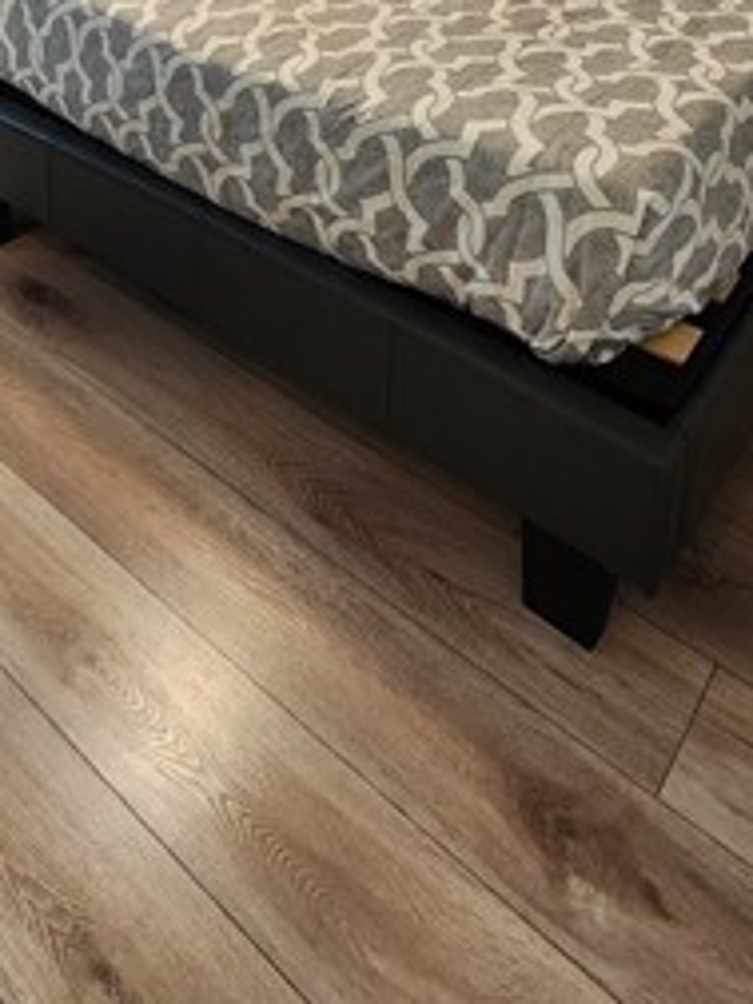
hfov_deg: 41.7
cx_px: 187
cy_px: -96
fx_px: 957
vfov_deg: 43.3
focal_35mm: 33
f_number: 2.2
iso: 250
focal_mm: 2.2
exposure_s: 1/60
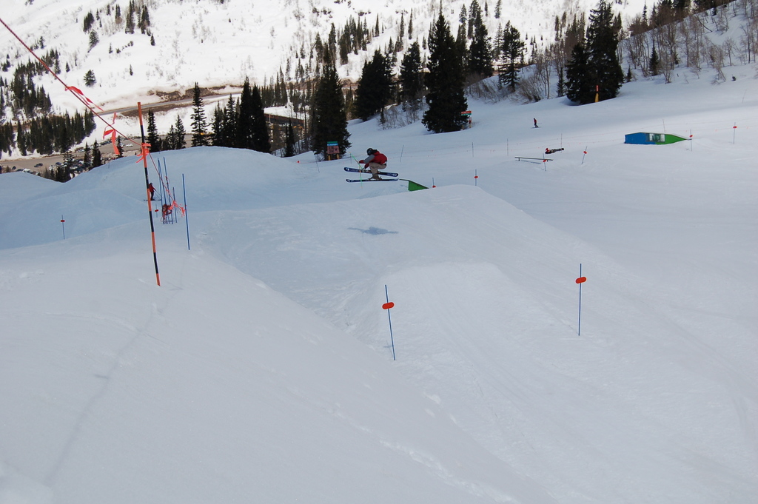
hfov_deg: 41.1
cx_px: 379
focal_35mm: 48
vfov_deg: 28.0
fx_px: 1010
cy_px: 252
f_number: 6.3
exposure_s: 1/1600
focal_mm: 32
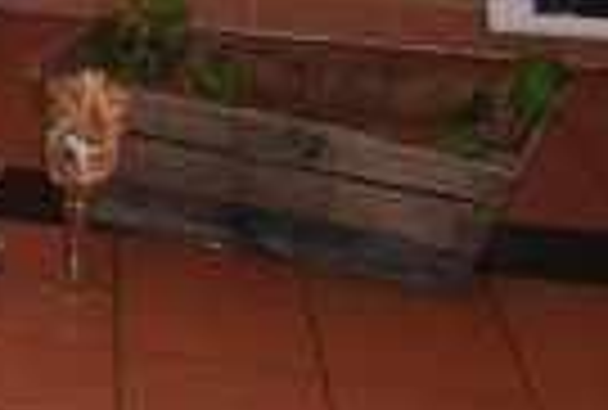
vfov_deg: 8.4
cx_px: -536
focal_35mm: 156
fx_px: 2644
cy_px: -415
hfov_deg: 11.9
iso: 200
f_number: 4
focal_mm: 22
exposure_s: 1/60
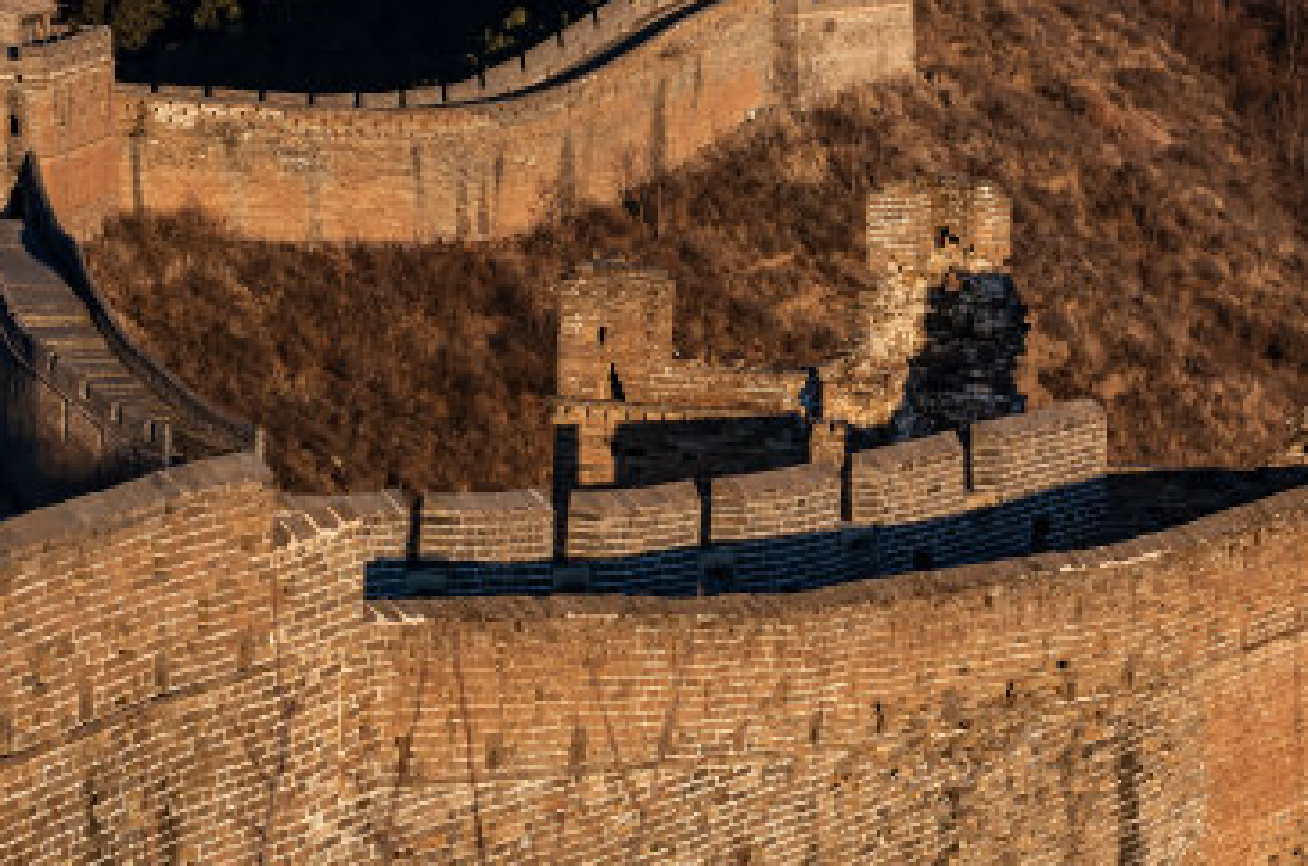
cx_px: 848
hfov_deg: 10.0
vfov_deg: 6.6
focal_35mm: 207
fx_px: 7505
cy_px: 492
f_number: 11
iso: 100
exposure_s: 1/40
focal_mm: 82
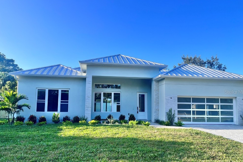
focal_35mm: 28
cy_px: 92
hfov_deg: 65.5
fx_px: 189
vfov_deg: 46.3
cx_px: 122
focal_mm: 5.1
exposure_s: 1/1372
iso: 50
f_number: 1.6
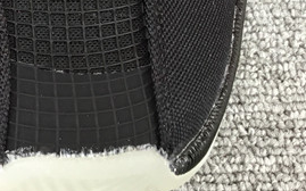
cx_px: -172
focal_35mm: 110
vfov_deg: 11.5
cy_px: -84
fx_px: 917
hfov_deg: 16.9
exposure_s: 1/100
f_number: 2.4
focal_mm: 3.3
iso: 40
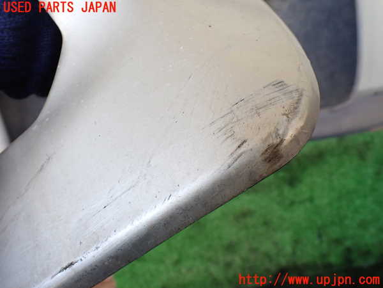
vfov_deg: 46.8
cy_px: 144
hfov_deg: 60.0
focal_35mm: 30
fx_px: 332
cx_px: 192
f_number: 2.3
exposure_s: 1/125
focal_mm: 5.4
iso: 250
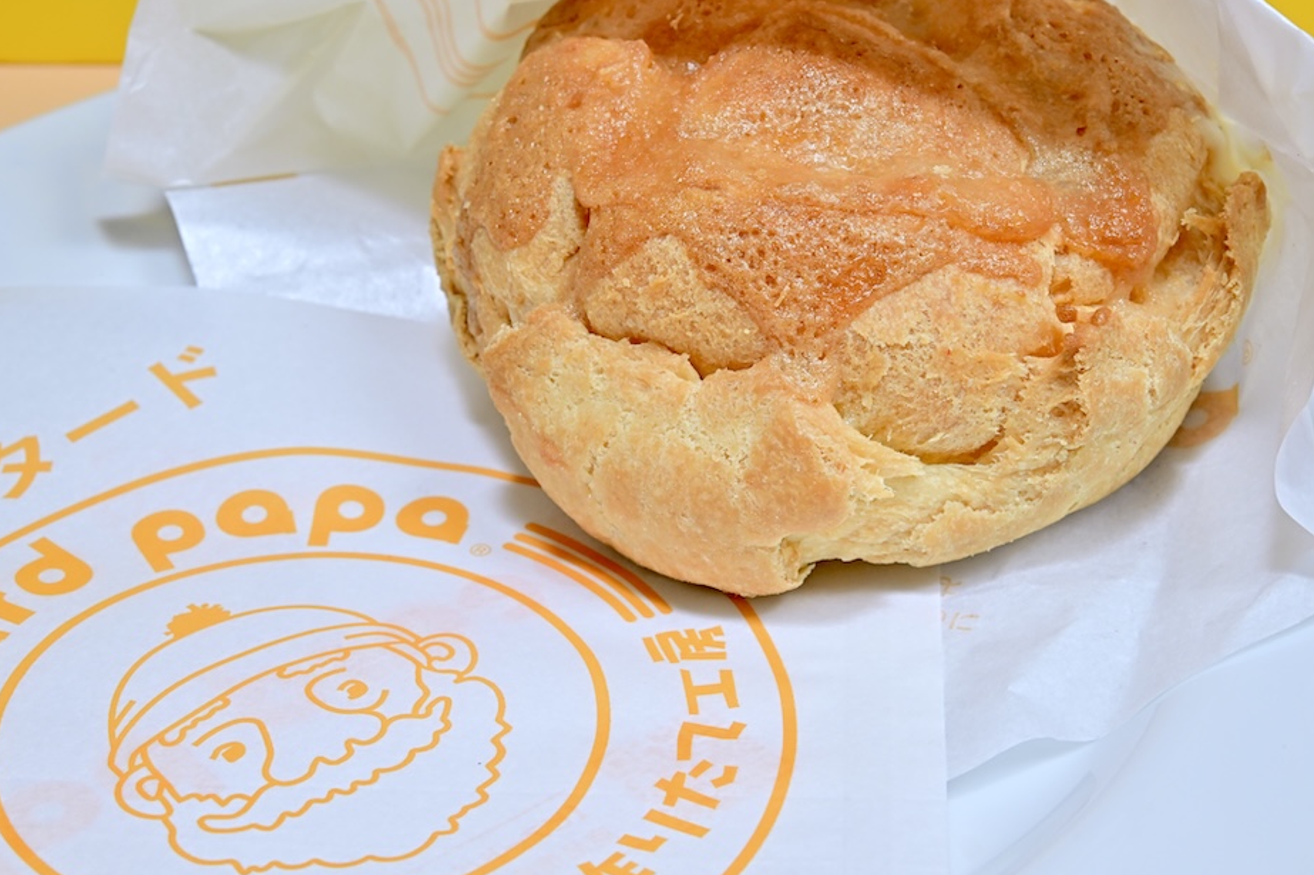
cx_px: 683
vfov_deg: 20.9
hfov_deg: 31.0
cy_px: 420
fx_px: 2372
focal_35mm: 65
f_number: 20
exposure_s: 1/250
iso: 1000
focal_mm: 60
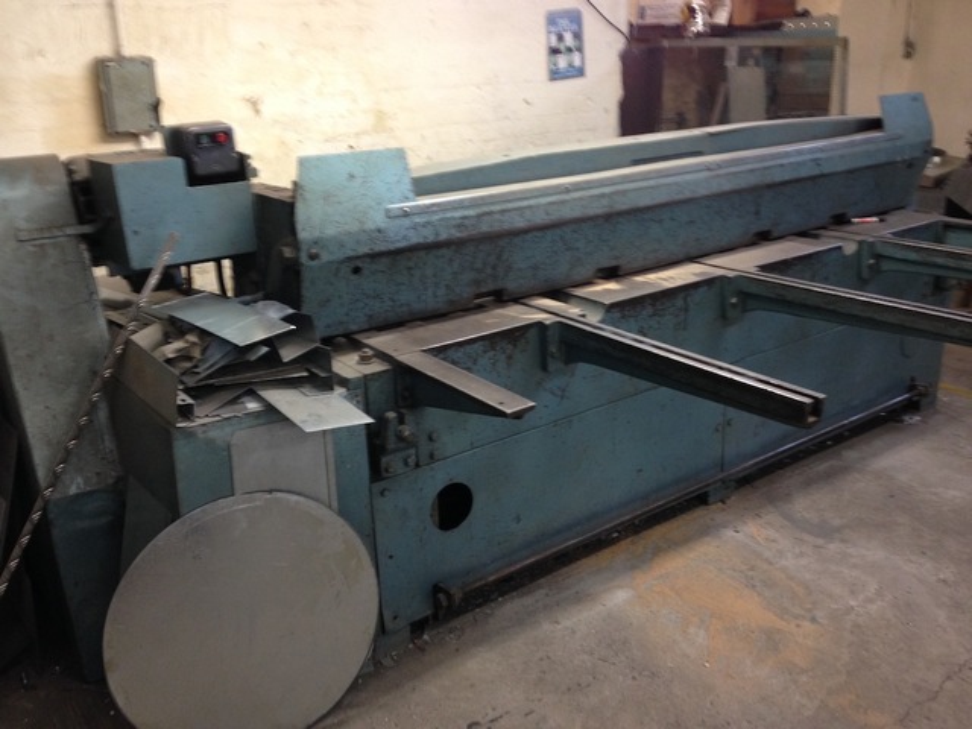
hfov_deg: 55.4
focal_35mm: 33
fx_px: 927
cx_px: 486
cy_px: 364
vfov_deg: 42.9
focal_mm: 4.12
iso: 125
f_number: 2.4
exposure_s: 1/20
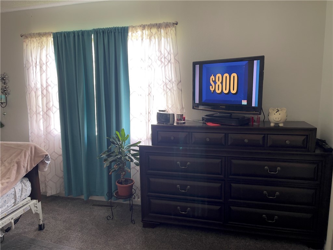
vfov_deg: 54.9
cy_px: 125
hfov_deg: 69.4
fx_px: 240
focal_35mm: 25
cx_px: 166
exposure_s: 1/61
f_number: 1.6
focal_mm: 5.1
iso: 125
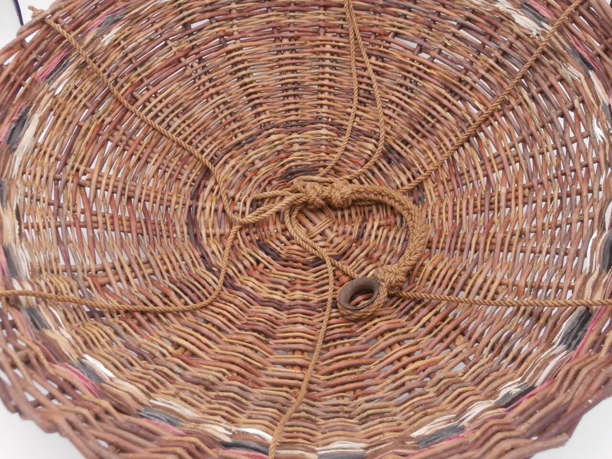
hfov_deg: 49.0
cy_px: 230
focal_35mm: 38
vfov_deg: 37.7
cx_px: 306
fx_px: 672
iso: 400
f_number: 3.9
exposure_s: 1/250
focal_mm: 6.67
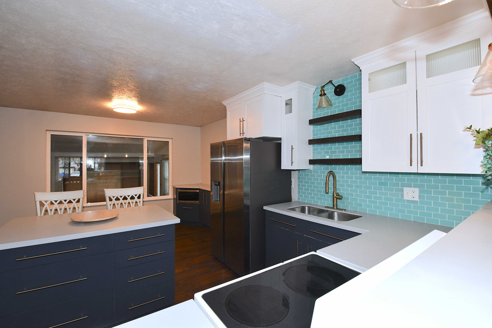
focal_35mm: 15
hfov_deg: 100.4
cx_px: 246
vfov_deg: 77.3
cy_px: 164
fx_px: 205
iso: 1000
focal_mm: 10
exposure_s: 1/60
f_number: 7.1
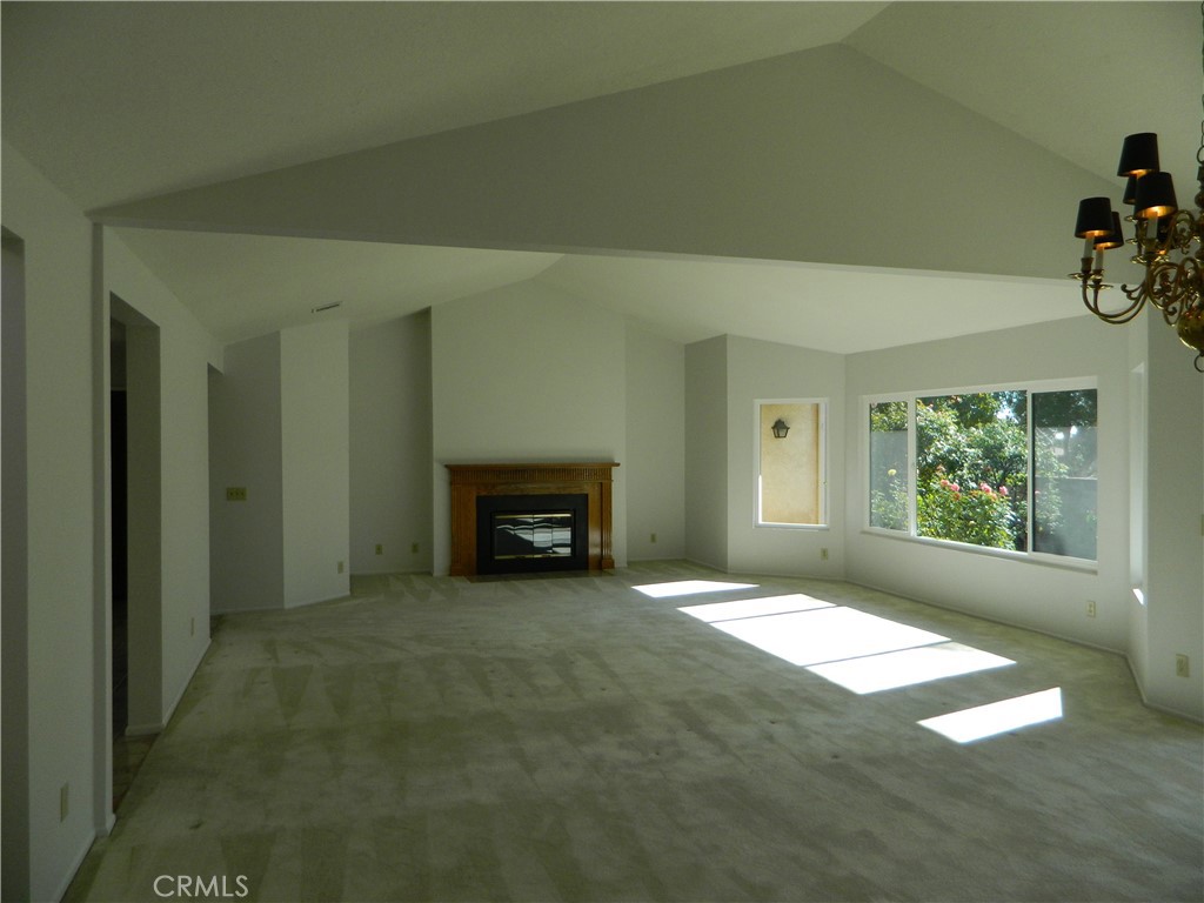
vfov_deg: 54.9
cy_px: 452
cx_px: 602
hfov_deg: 69.4
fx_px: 870
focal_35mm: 25
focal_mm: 4.5
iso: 125
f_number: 3.1
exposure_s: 1/250
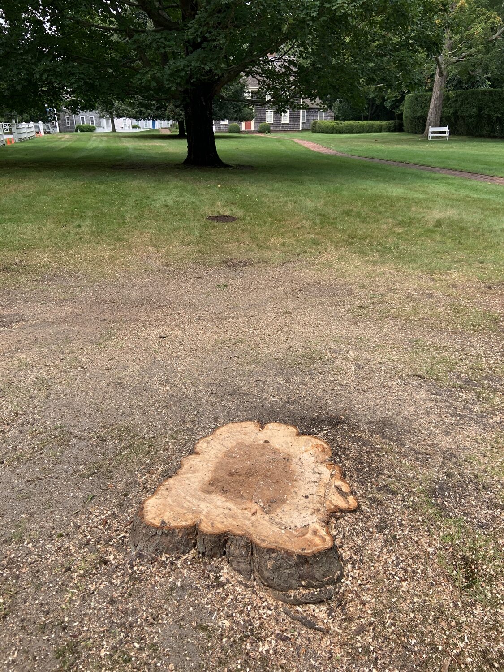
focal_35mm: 26
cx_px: 252
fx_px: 505
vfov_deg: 67.3
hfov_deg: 53.1
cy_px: 336
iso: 25
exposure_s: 1/1054
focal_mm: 4.25
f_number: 1.8
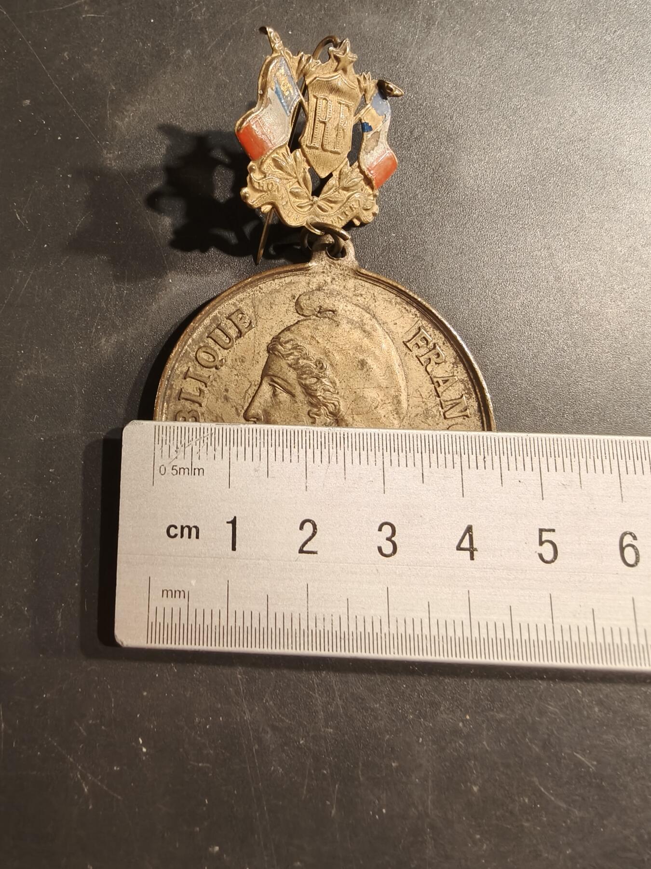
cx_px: 326
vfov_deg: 73.9
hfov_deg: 58.9
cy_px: 434
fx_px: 577
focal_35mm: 23
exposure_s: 1/61.2
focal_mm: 2.32
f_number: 2
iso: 160
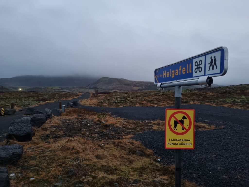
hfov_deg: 67.3
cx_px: 124
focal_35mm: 26
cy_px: 94
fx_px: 187
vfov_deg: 53.1
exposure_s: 1/25
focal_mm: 5.4
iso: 1250
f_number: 1.8
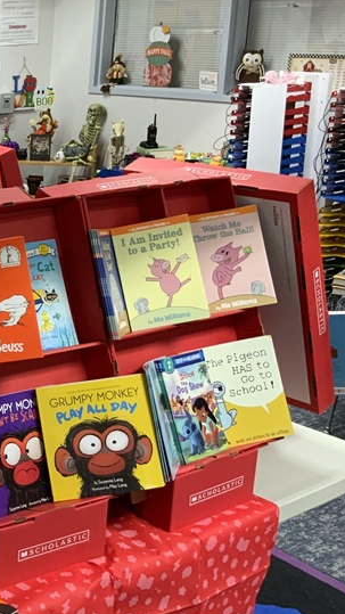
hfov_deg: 17.5
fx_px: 976
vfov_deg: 34.9
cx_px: -210
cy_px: 271
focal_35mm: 60
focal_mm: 3
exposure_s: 1/60
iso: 100
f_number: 1.8
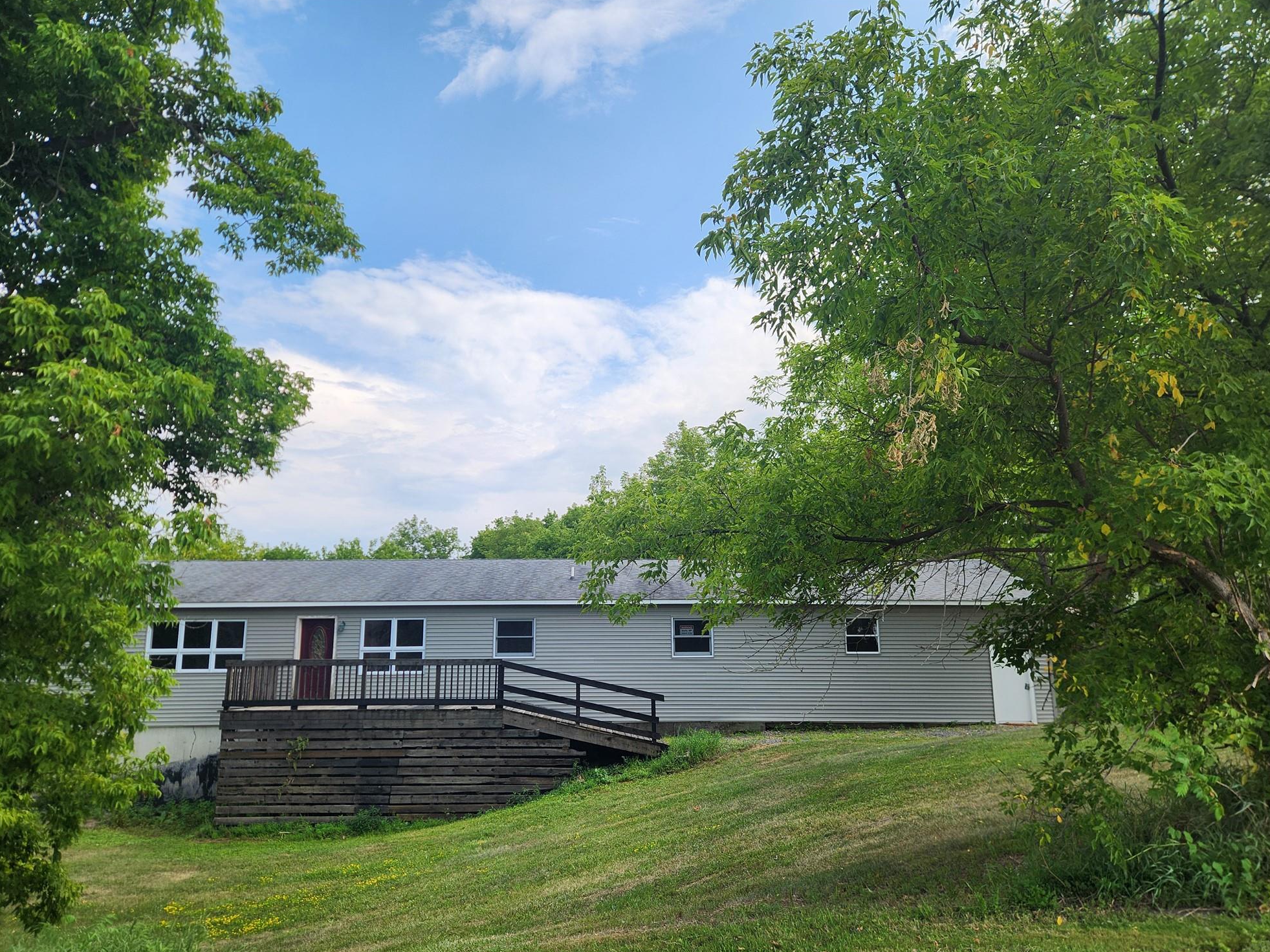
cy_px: 493
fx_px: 880
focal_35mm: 24
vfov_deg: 56.8
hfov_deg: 71.6
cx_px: 640
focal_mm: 5.4
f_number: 1.8
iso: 20
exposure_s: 1/1304
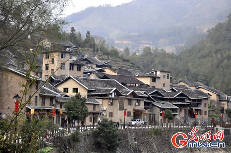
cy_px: 76
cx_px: 116
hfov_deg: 23.4
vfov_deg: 15.7
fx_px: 558
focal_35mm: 87
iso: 2500
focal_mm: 58
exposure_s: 1/640
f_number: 5
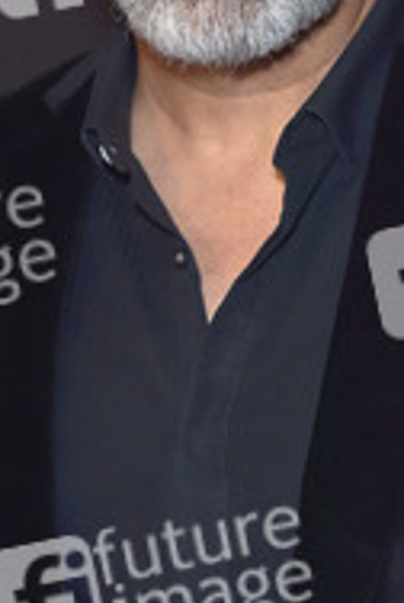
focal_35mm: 223
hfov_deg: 6.2
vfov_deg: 9.2
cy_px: 103
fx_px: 3740
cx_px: 242
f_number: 6.3
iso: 800
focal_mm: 105
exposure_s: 1/200
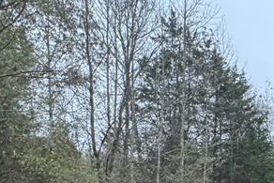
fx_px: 388
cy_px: 204
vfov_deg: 24.6
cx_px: 266
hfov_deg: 35.6
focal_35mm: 51
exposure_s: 1/60
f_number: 2.2
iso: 500
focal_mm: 2.22
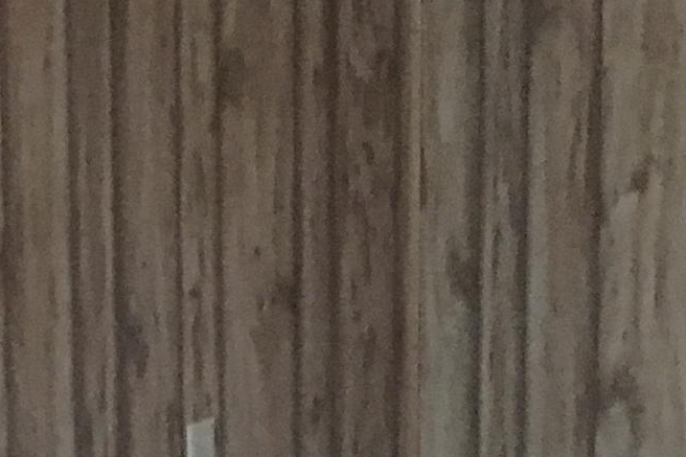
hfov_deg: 14.8
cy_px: 170
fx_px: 2629
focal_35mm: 138
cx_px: 117
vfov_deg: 9.9
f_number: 2.2
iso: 500
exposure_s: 1/15
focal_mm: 4.15
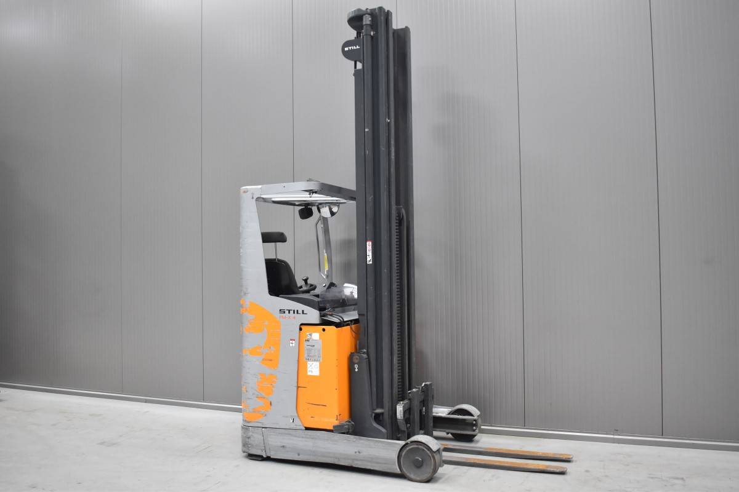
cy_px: 246
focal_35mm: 33
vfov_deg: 40.0
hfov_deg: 57.2
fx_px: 677
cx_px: 370
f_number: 3.8
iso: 1600
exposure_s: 1/60
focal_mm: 22
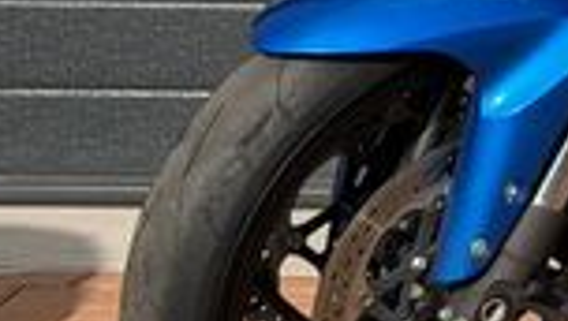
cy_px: -22
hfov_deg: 9.3
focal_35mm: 220
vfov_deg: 5.5
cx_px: 1076
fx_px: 3318
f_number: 1.78
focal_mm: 6.76
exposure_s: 1/4587
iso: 100
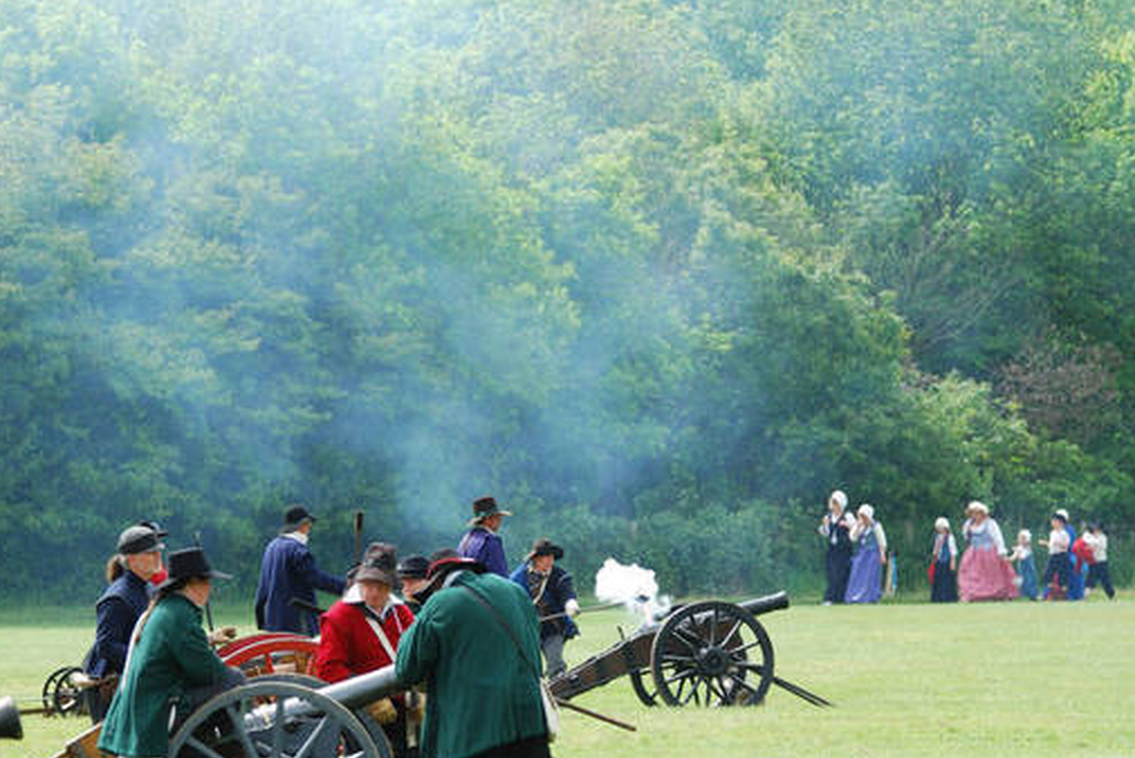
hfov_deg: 5.4
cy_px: 502
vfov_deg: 3.6
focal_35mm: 384
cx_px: 451
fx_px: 12103
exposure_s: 1/320
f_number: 5.3
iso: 160
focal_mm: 185
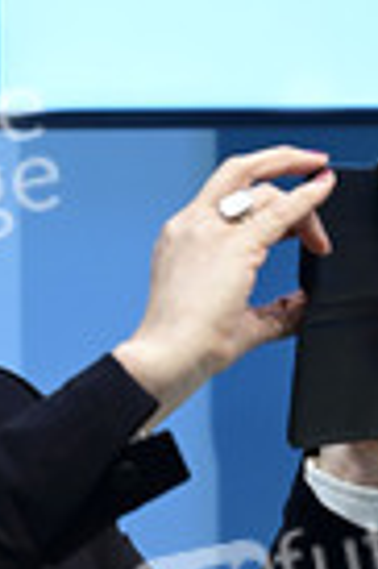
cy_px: 395
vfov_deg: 10.0
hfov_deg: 6.7
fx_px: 3237
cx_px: -33
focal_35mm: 205
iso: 1000
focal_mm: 70
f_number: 4.5
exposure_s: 1/200
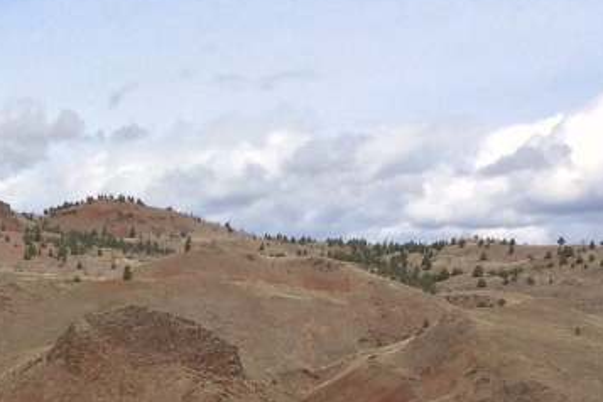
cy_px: 464
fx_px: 1759
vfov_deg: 12.8
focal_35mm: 105
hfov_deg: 19.1
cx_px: 57
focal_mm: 4.12
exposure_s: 1/2740
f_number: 2.2
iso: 32
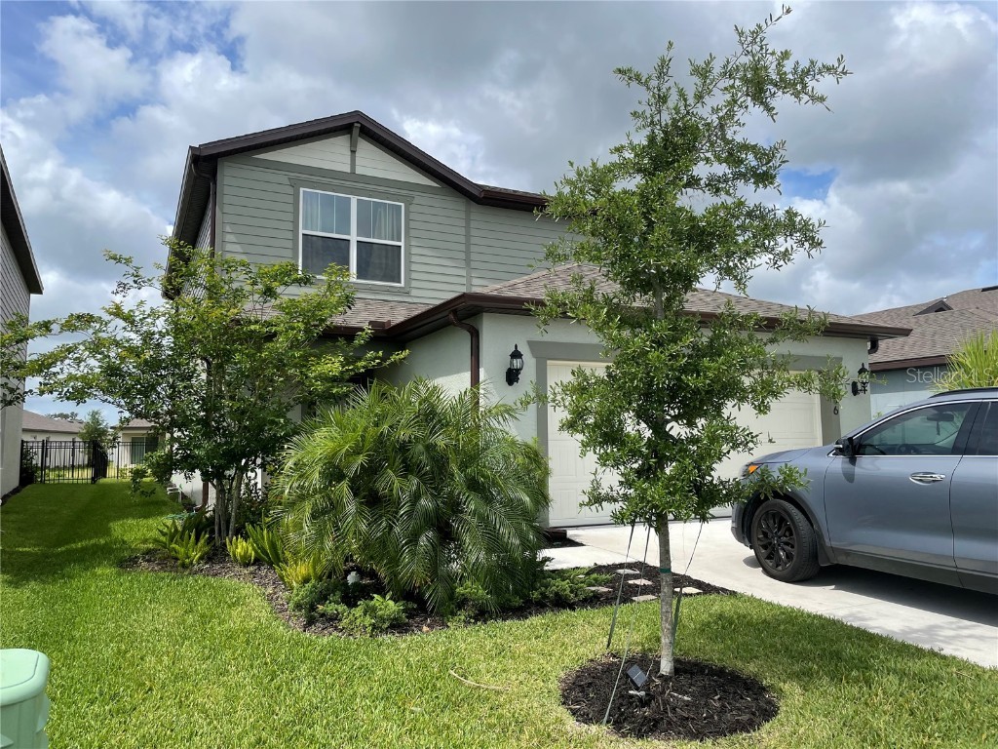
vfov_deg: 53.1
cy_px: 374
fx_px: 750
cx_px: 499
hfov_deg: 67.3
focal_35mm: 26
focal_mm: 4.2
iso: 32
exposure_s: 1/2882
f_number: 1.6
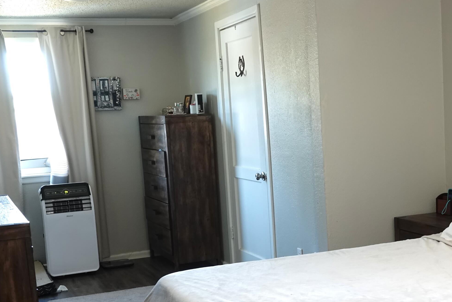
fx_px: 678
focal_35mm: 54
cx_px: 299
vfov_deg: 24.9
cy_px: 216
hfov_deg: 36.5
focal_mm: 12.96
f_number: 3.2
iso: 800
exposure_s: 1/30
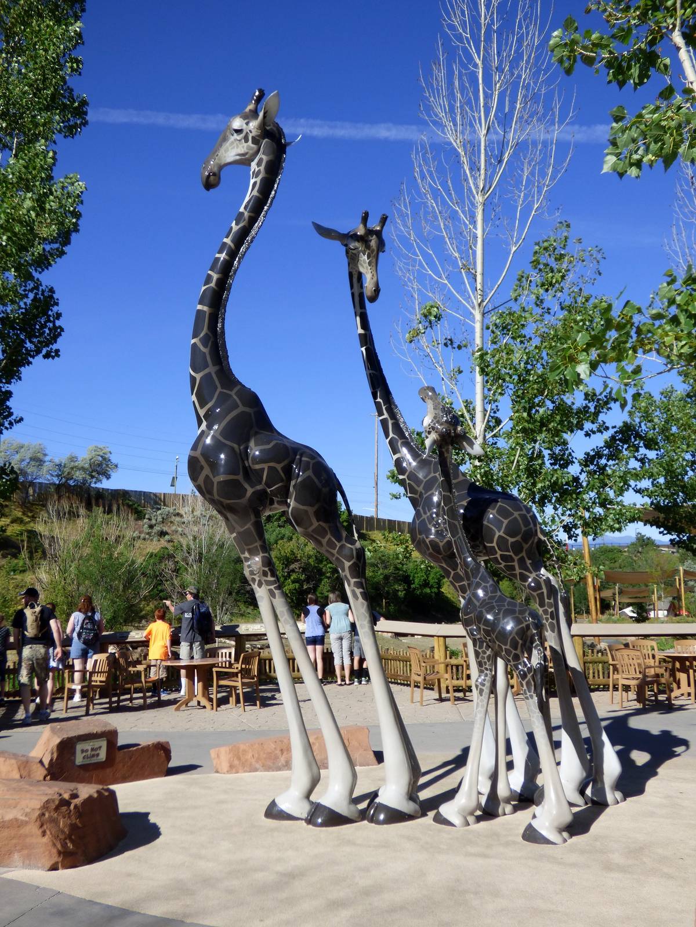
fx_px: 965
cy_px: 464
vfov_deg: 51.4
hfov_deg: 39.7
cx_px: 348
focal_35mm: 36
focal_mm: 6.18
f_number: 3.4
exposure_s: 1/1300
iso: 100
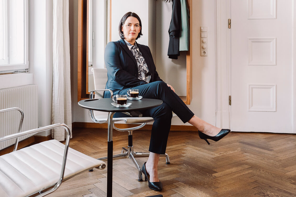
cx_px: 148
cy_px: 98
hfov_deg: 45.5
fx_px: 353
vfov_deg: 31.2
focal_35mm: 43
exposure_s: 1/125
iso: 1600
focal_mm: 43
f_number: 5
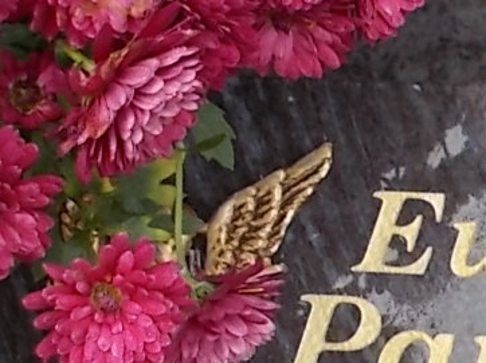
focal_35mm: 115
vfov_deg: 12.8
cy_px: 279
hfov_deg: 16.5
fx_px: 1614
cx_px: 569
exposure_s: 1/25
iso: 100
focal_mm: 4.6
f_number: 3.2
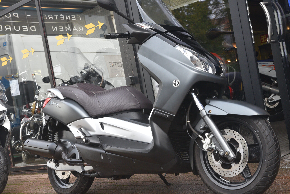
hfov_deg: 36.2
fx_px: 443
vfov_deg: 24.6
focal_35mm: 55
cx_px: 145
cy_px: 97
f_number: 8
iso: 2000
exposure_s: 1/250
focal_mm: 55
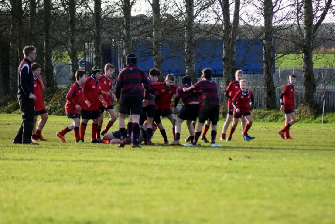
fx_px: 1705
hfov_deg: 11.2
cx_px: 168
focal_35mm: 183
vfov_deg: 7.5
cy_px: 112
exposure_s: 1/1000
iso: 640
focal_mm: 122
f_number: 4.2
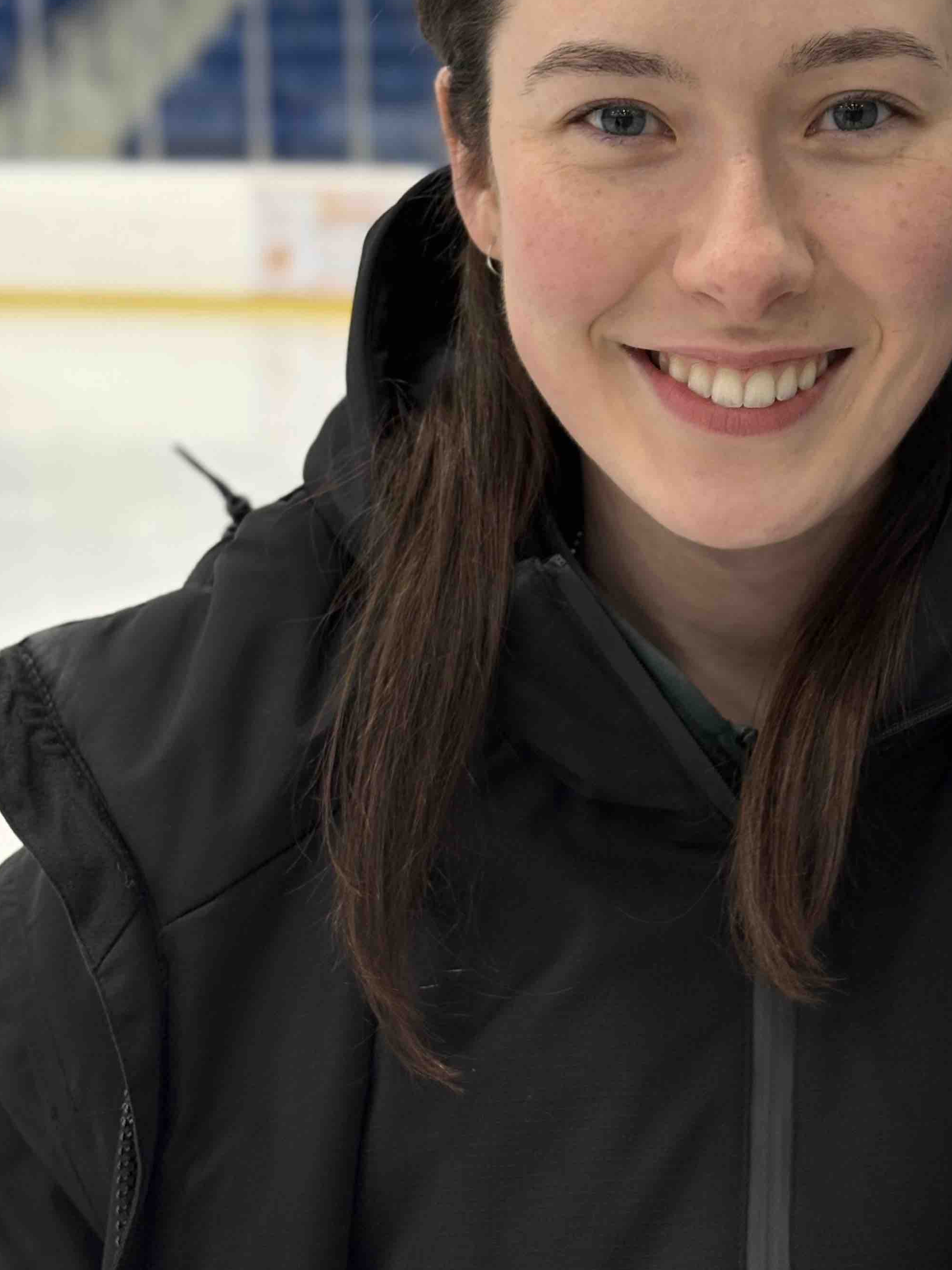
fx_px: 2897
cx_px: 703
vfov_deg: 24.5
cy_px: 337
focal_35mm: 79
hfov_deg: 18.6
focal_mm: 5.96
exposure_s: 1/60
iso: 100
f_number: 1.6
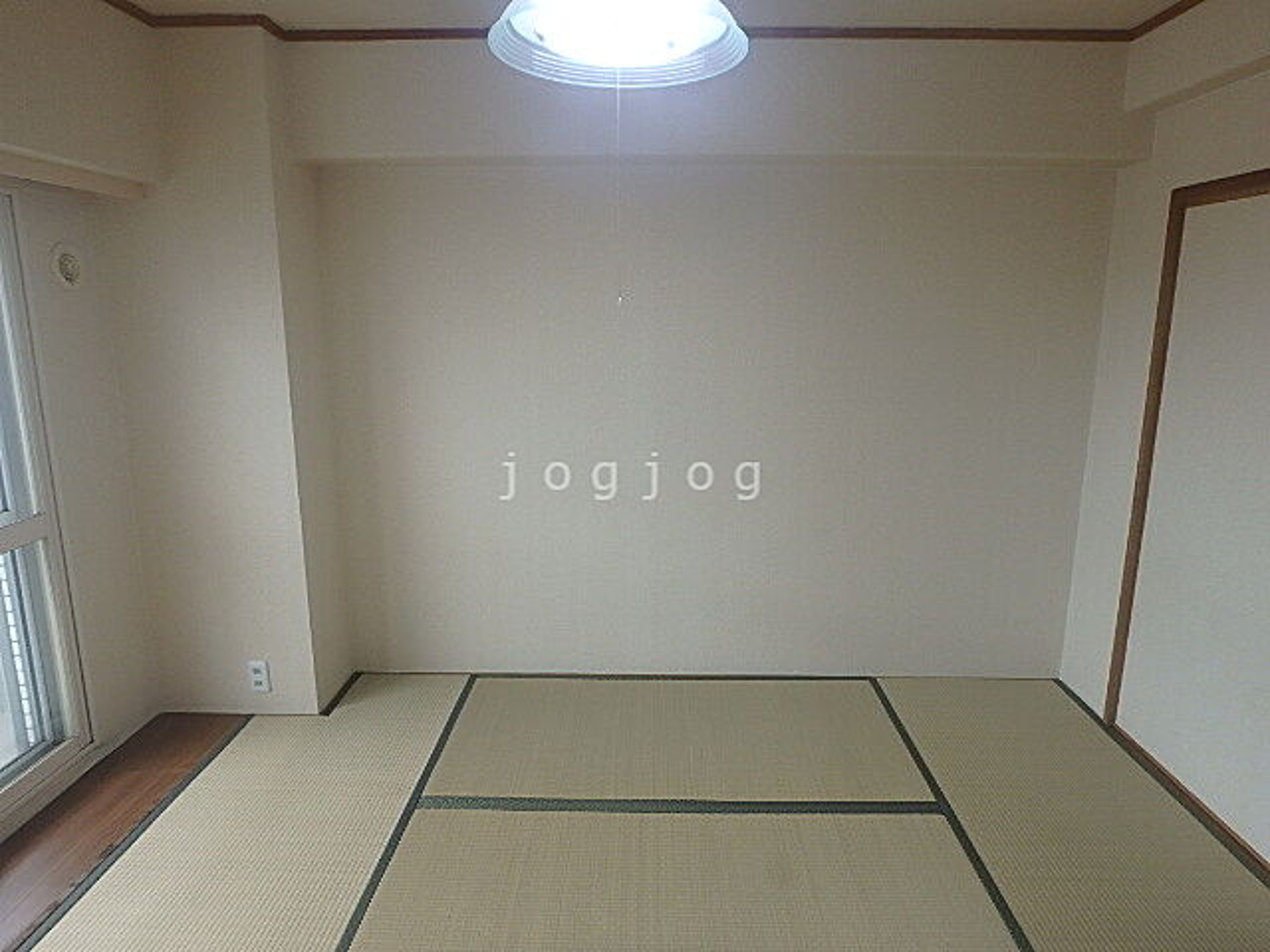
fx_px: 770
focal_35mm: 21
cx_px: 635
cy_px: 476
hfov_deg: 79.0
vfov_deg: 63.4
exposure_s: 1/60
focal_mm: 3.7
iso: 160
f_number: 3.5
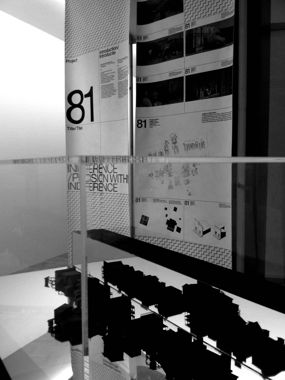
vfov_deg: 51.3
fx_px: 395
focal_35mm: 36
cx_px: 139
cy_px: 194
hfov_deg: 39.7
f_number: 2.8
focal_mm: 3.85
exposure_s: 1/20
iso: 80
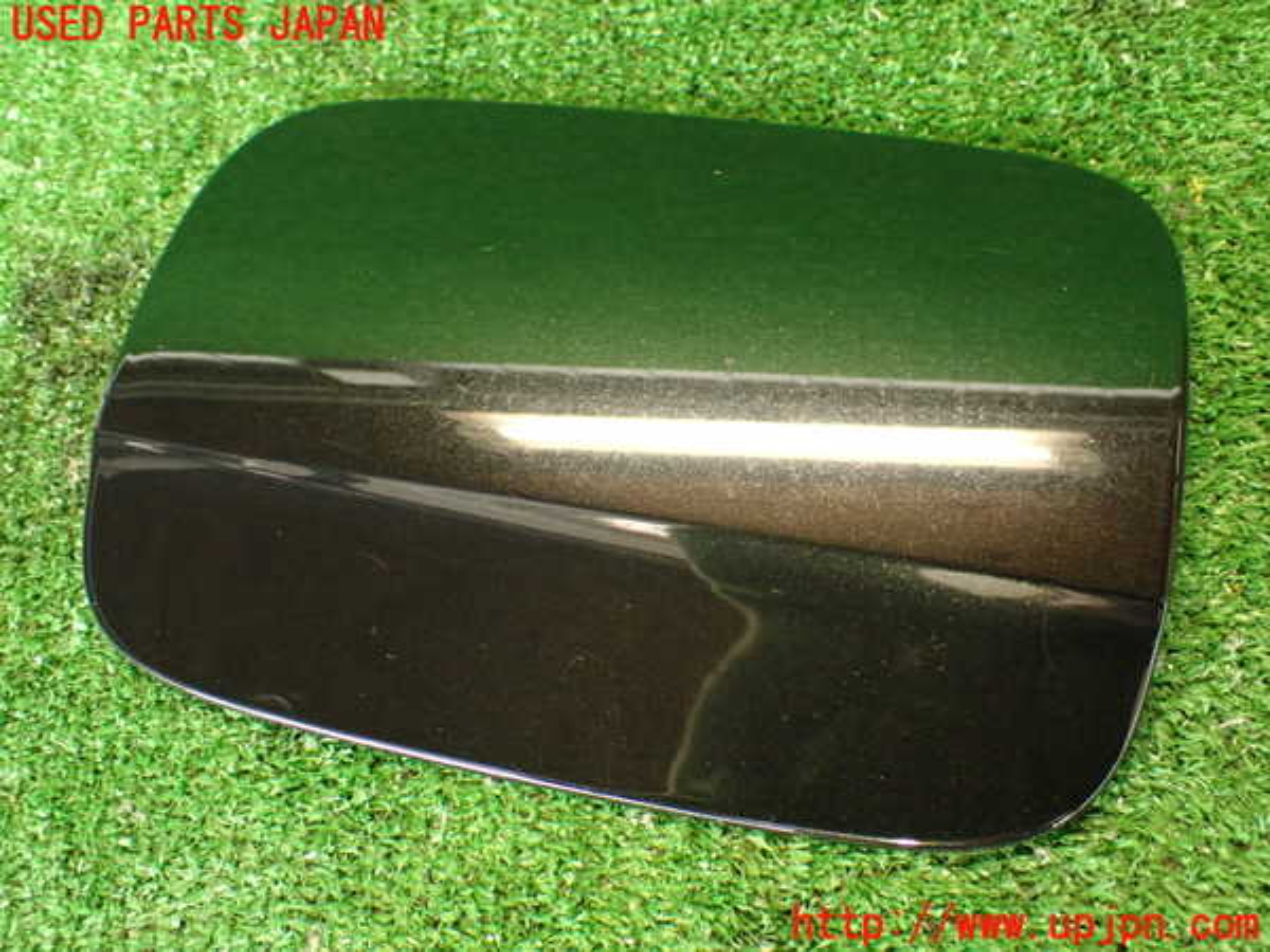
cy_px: 476
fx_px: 1321
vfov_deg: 39.7
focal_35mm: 36
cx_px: 635
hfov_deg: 51.4
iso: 640
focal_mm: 6.37
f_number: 2.5
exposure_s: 1/40
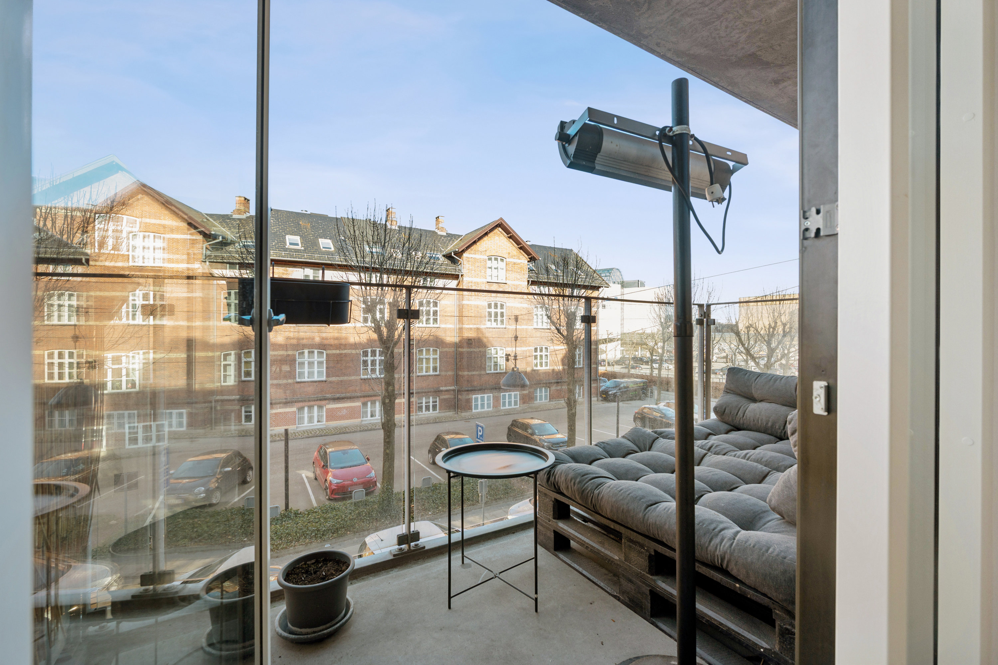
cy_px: 332
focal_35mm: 15
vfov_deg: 77.3
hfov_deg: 100.4
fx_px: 416
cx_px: 499
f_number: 6.3
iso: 250
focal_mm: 15
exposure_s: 1/125
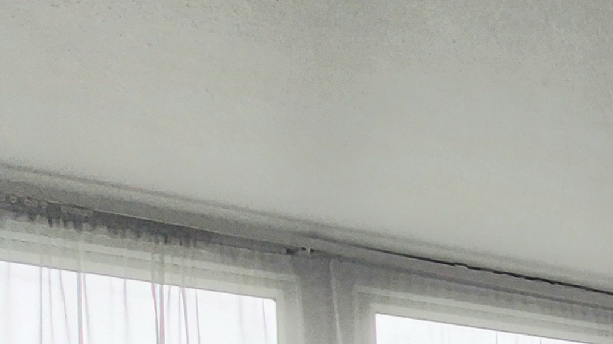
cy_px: 661
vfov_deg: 17.0
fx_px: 894
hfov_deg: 25.6
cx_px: 968
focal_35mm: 55
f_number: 2.2
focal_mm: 1.74
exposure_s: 1/50
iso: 80
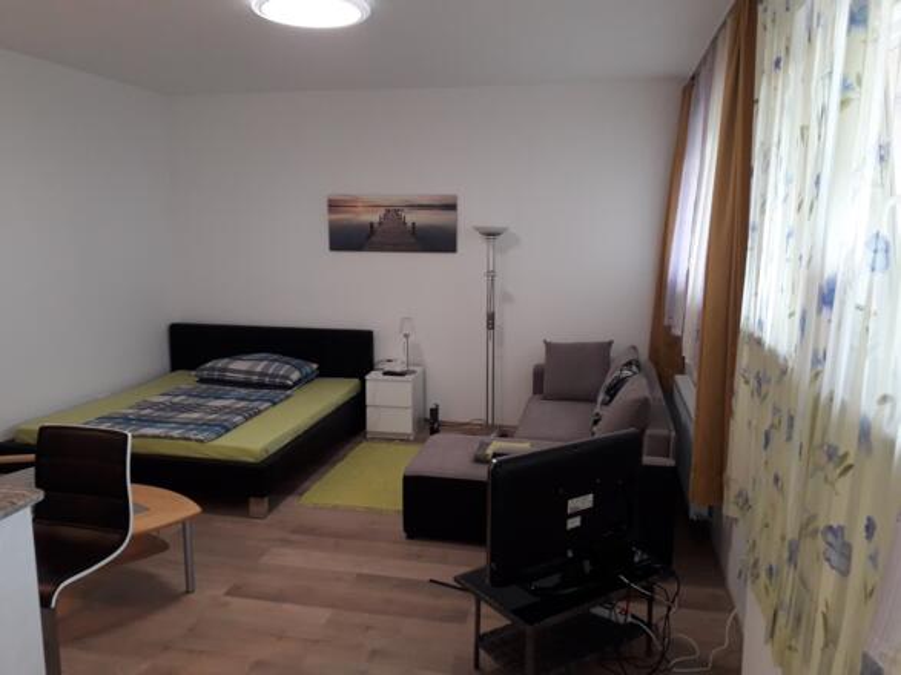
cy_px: 338
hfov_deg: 65.3
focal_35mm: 27
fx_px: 703
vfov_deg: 51.3
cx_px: 450
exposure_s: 1/50
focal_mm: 3.6
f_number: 1.9
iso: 125
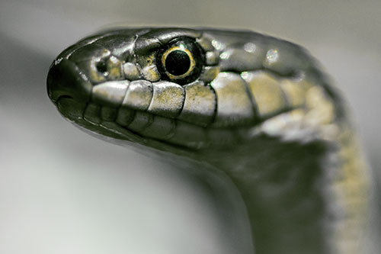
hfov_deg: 9.8
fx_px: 2222
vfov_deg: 6.5
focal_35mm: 210
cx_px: 190
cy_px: 127
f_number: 8.5
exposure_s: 1/2500
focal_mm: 210
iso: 720
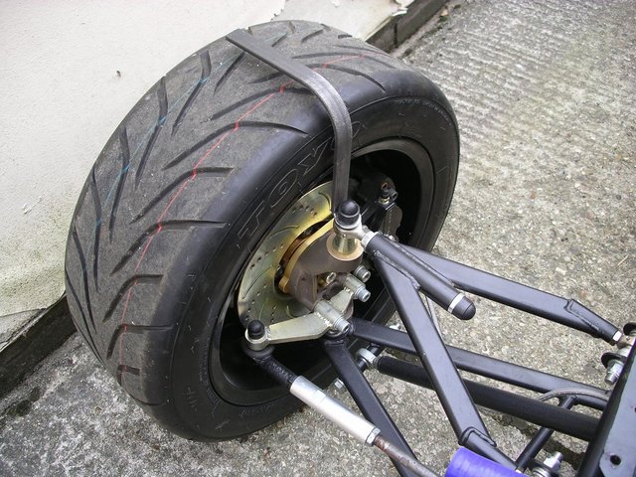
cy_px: 238
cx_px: 318
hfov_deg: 50.1
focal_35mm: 37
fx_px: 680
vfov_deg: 38.7
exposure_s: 1/126
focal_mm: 7.8
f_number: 2.8
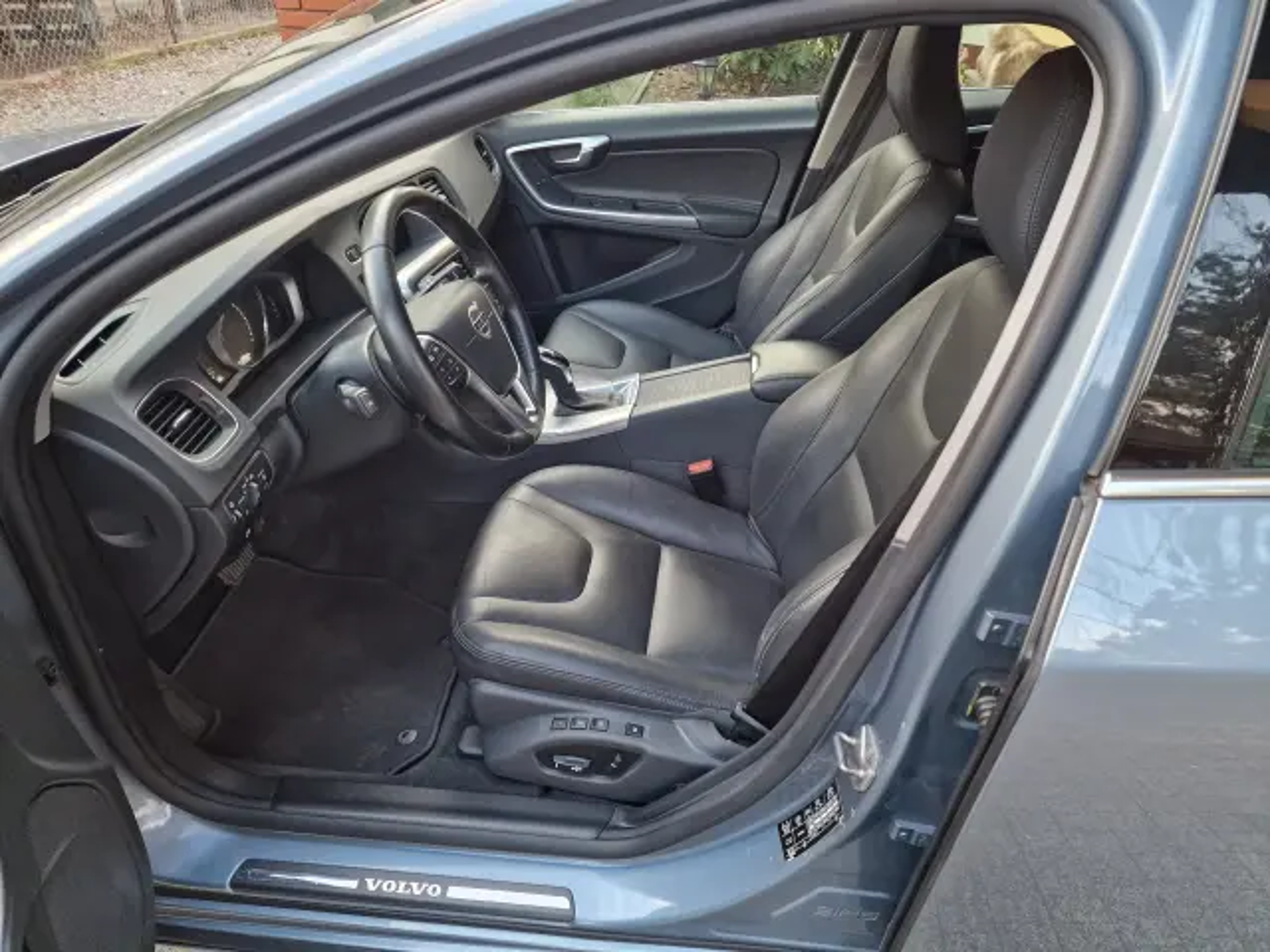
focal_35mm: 23
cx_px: 635
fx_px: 844
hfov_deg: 73.9
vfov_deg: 58.9
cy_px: 476
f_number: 1.8
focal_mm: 6.4
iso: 500
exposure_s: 1/120
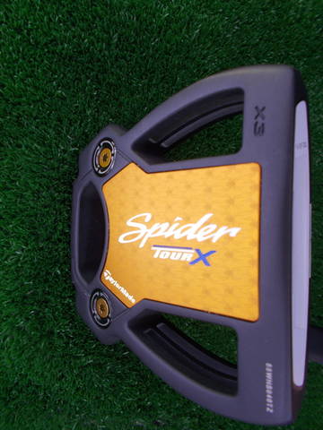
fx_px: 323
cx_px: 162
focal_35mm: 26
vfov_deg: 67.3
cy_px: 215
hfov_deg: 53.1
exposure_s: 1/25
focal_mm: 4.6
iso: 125
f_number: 3.2
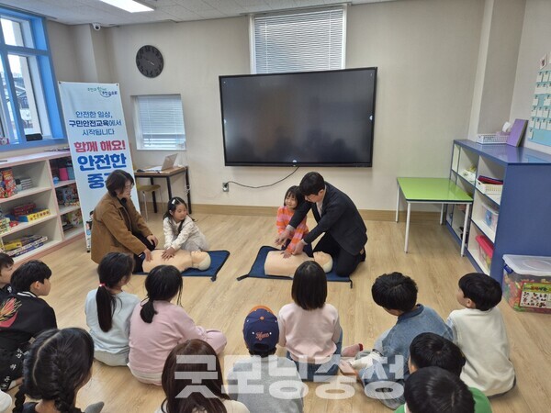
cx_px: 276
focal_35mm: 23
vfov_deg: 58.9
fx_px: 366
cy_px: 206
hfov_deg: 73.9
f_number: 1.8
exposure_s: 1/120
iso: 50
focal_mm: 5.4
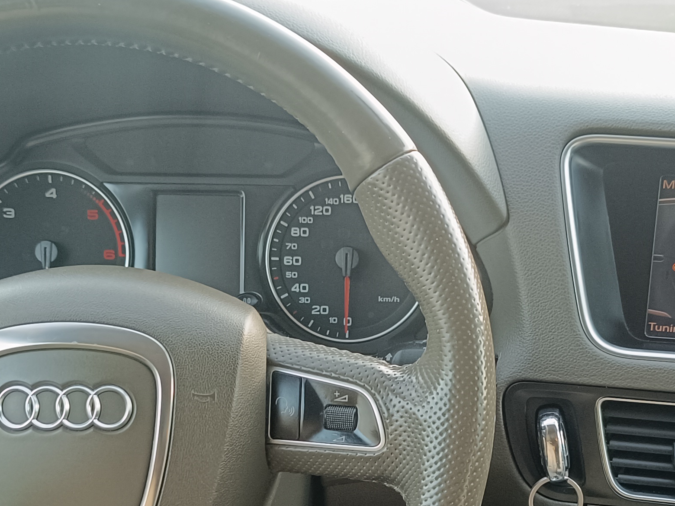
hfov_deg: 30.7
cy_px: 496
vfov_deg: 22.5
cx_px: 385
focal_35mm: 63
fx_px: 1228
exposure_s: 1/50.1
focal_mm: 5.59
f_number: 1.88
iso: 385
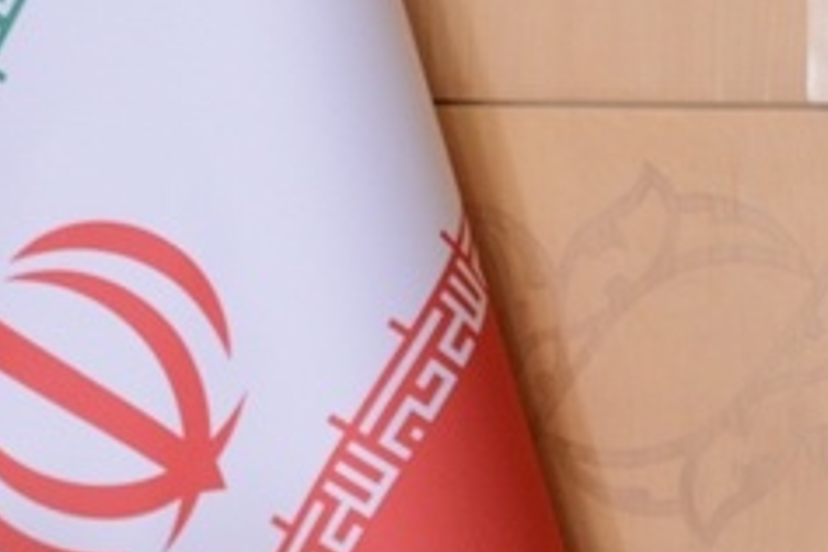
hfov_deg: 2.9
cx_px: 685
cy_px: 828
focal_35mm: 709
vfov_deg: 1.9
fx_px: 16306
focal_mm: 140
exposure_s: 1/100
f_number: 4
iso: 1000
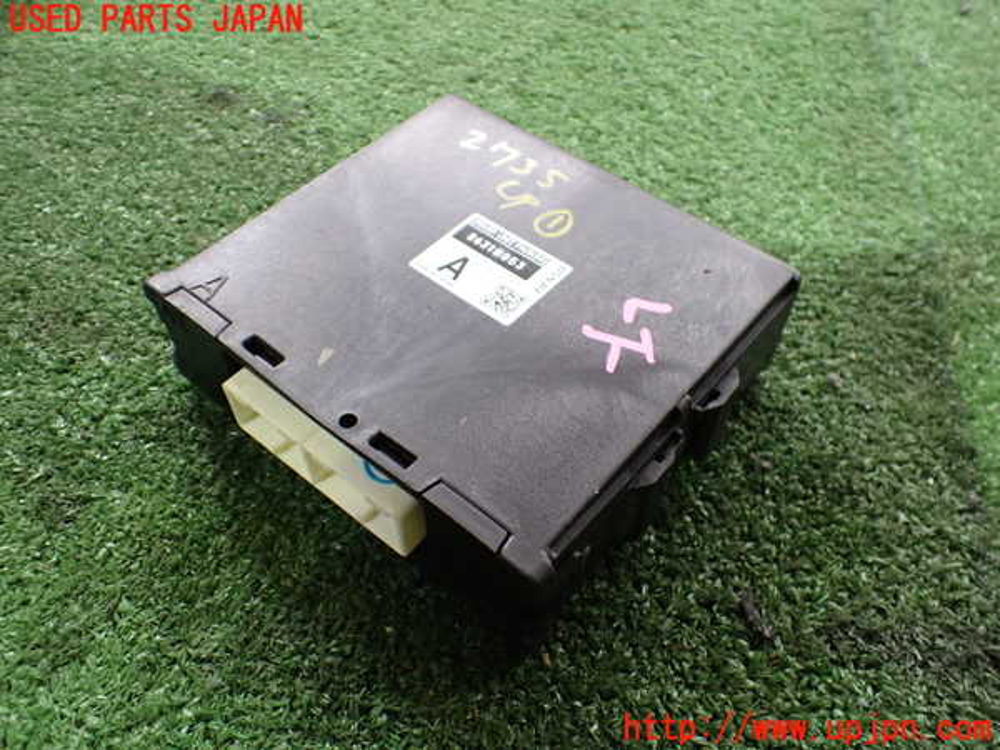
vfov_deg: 46.8
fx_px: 867
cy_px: 375
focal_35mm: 30
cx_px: 500
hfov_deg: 60.0
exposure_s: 1/100
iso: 800
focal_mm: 5.4
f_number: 2.3
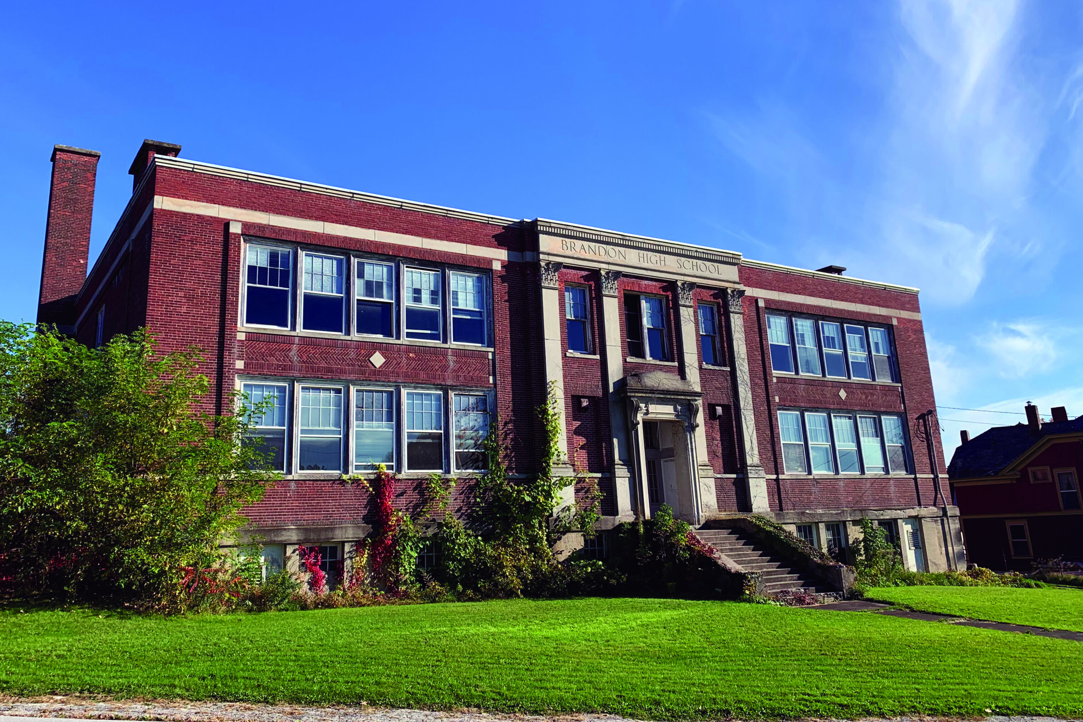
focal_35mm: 29
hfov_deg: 63.6
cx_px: 525
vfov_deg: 44.8
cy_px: 297
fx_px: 872
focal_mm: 4.25
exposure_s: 1/1718
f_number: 1.8
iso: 25
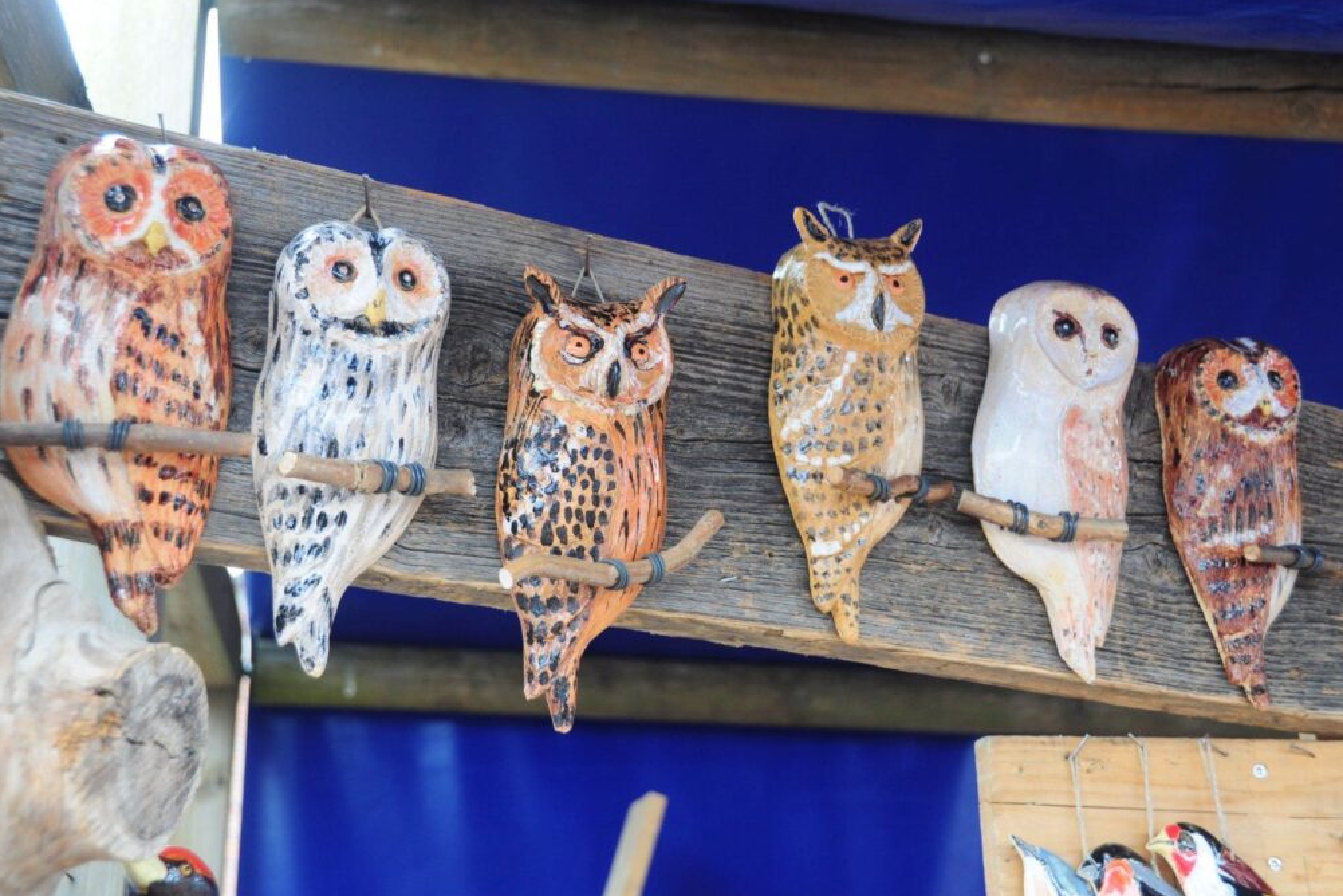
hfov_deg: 40.3
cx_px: 681
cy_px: 453
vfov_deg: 27.5
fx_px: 1828
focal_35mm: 49
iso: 500
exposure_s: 1/80
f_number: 4.5
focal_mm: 32
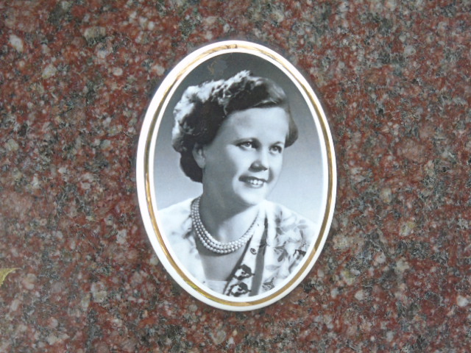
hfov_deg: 4.1
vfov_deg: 3.1
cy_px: 176
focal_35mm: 478
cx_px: 236
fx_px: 6504
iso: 400
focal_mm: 85
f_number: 5.5
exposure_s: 1/60
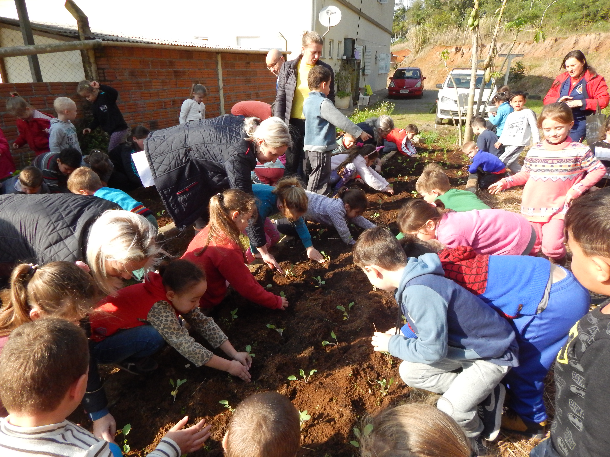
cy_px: 228
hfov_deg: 73.9
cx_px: 305
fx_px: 405
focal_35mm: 23
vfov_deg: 58.9
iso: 400
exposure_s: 1/1500
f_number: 3
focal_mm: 4
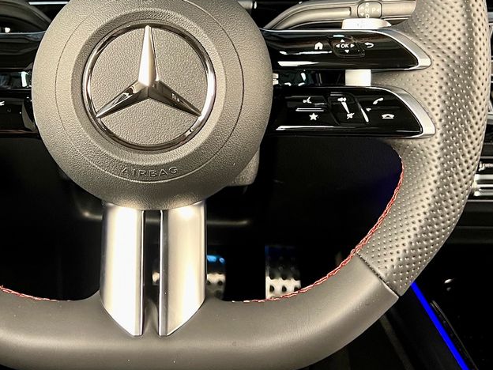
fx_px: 712
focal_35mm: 50
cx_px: 157
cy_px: 57
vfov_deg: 28.3
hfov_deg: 37.7
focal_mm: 5.7
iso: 500
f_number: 1.5
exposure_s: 1/60
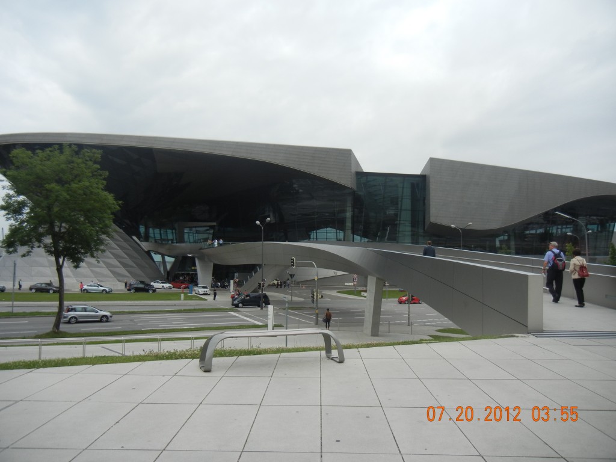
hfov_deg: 60.0
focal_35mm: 30
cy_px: 231
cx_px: 308
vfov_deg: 46.8
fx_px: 534
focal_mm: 5.4
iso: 160
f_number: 7
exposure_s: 1/362
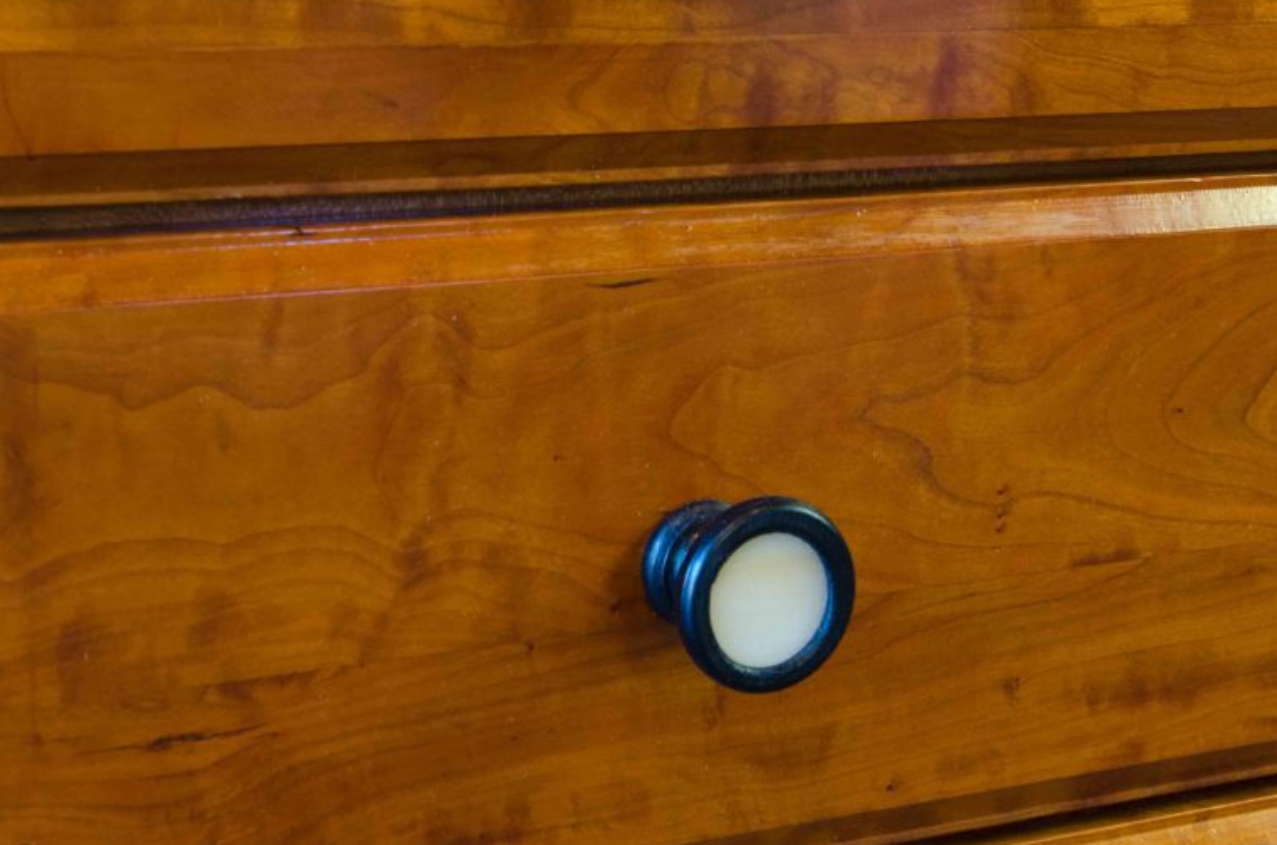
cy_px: 270
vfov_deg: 15.1
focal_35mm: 90
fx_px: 3185
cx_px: 600
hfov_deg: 22.7
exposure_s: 1/2
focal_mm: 38
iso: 400
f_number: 8
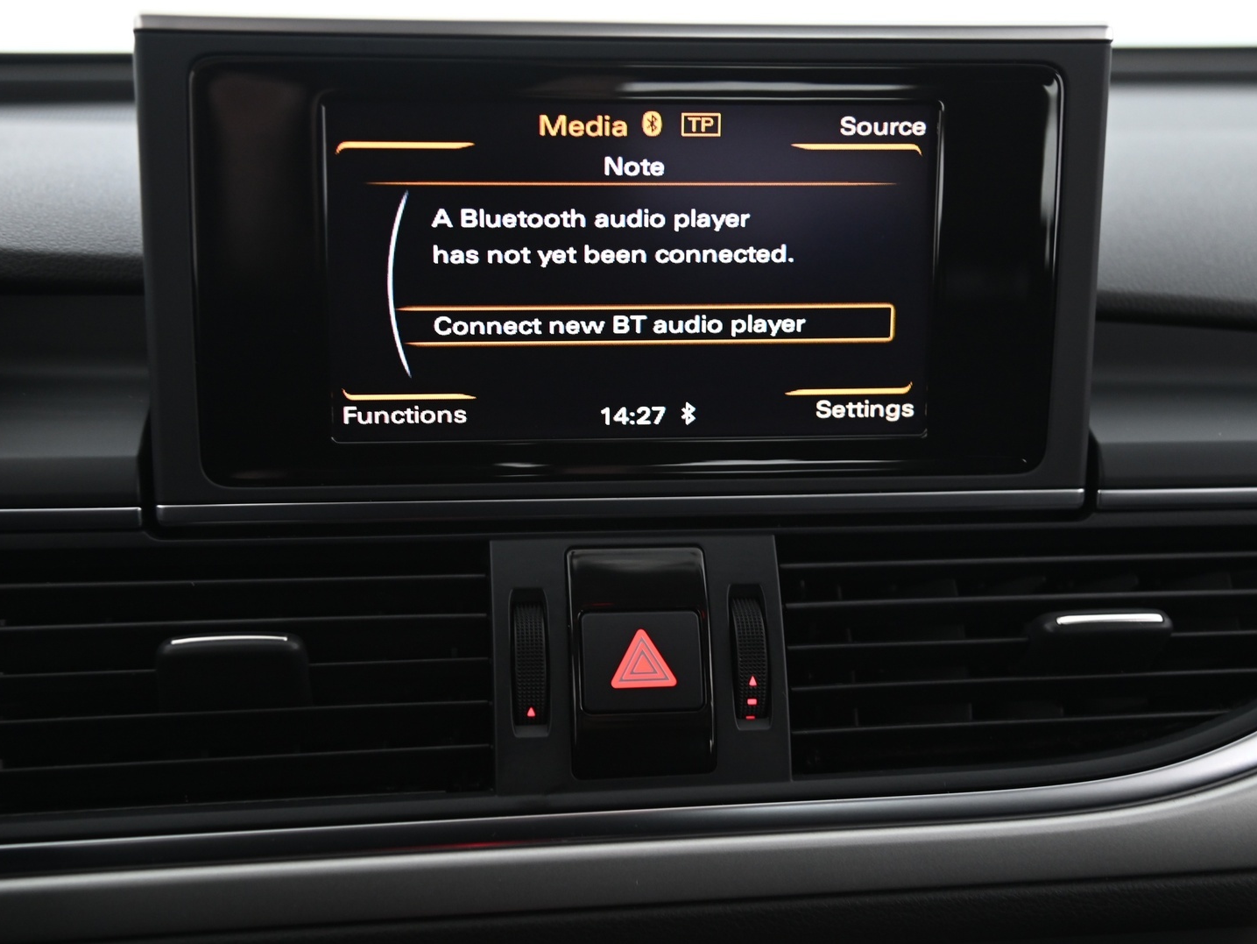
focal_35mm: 50
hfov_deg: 38.2
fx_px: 1816
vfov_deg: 29.1
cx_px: 589
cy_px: 472
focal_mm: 46
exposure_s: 1/20
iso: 2000
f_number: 4
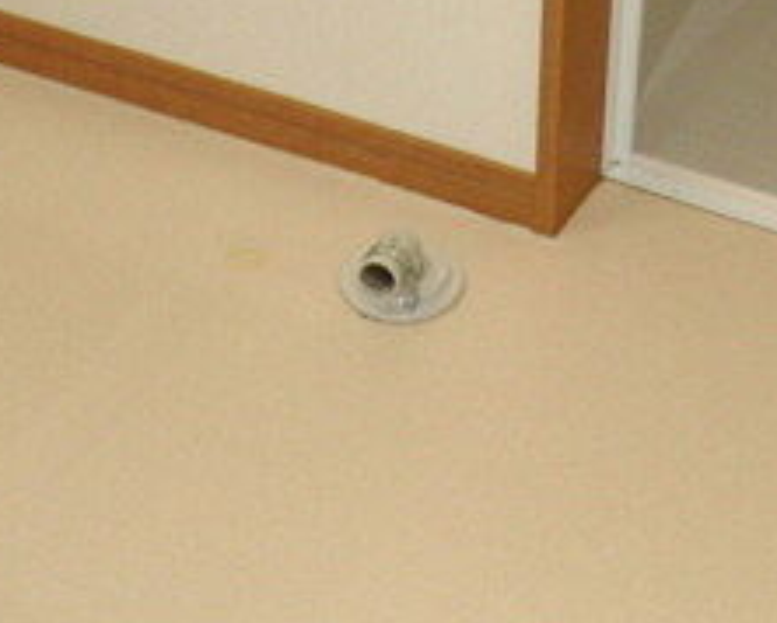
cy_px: 682
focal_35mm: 104
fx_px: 2394
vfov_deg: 14.5
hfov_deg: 18.3
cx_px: 564
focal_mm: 6.42
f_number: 3.6
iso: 250
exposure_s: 1/80
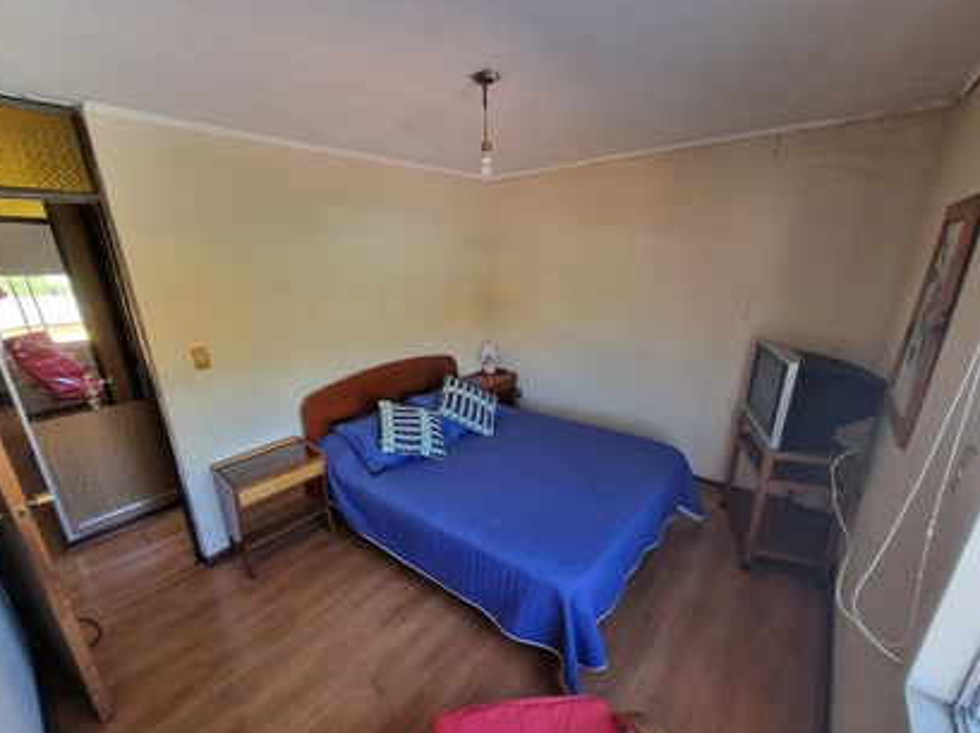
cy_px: 390
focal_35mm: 14
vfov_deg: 85.5
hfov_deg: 102.1
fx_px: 396
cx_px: 472
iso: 64
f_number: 2.2
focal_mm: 1.74
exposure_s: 1/50
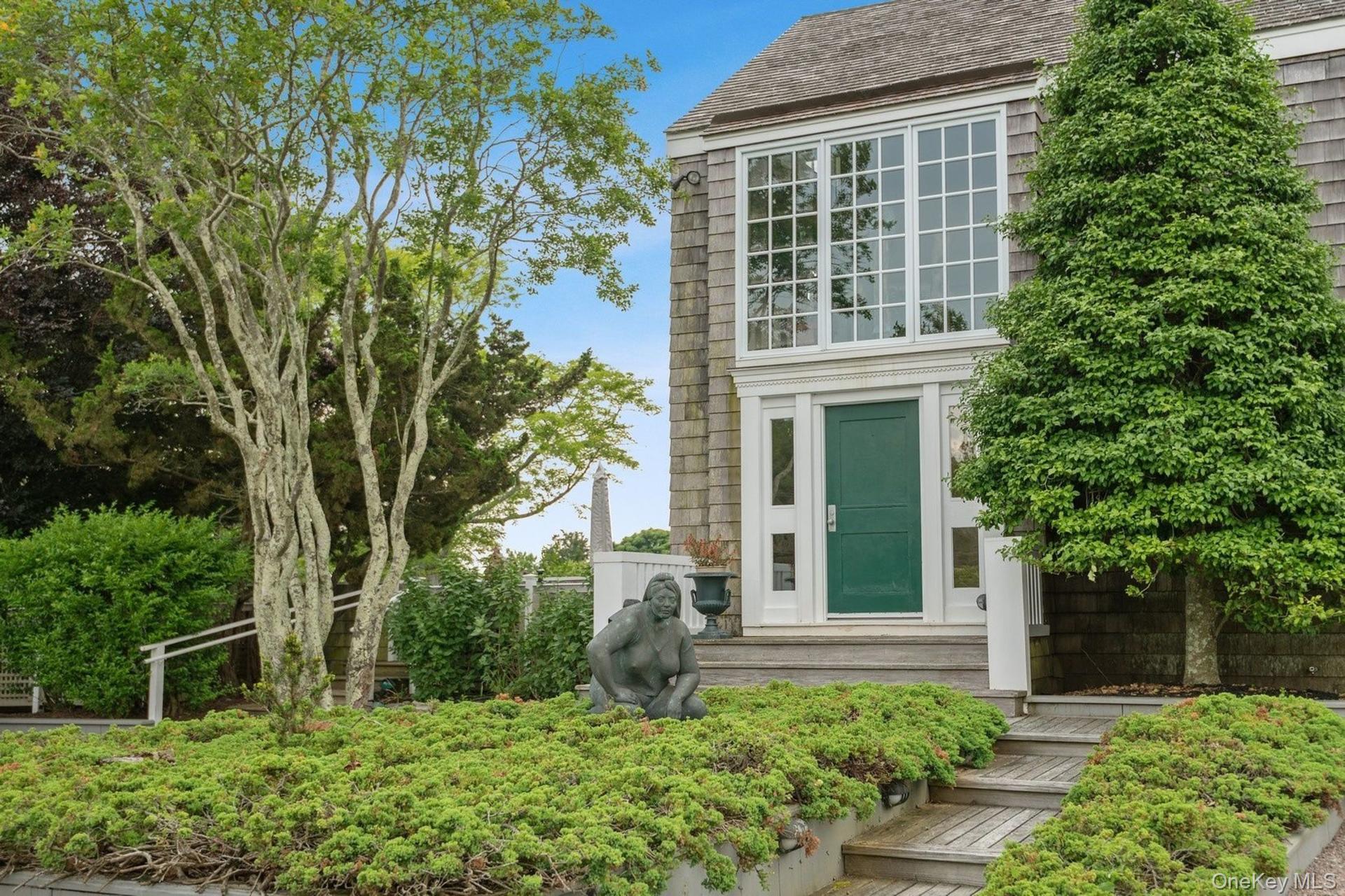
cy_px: 448
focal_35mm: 35
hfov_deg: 54.4
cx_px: 672
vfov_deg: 37.9
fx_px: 1308
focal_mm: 35
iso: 320
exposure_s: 1/60
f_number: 11
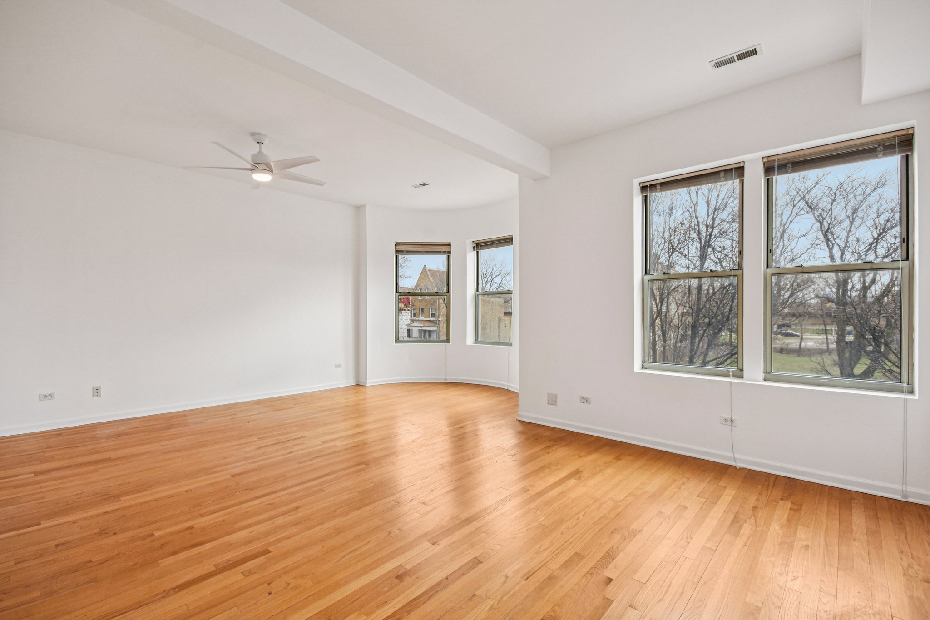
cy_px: 310
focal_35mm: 15
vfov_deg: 77.3
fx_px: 387
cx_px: 465
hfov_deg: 100.4
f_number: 8
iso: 400
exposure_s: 1/250
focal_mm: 10
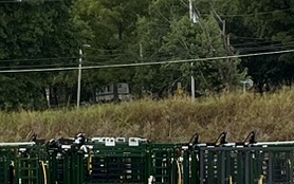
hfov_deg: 10.3
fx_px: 1627
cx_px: 186
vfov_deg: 6.5
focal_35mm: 203
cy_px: 181
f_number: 1.6
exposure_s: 1/407
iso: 50
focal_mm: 5.1
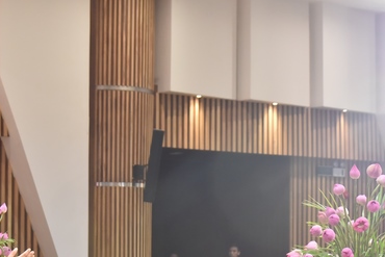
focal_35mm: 123
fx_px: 1316
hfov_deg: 16.6
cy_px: 225
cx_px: 197
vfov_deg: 11.1
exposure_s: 1/160
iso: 3200
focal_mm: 70
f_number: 5
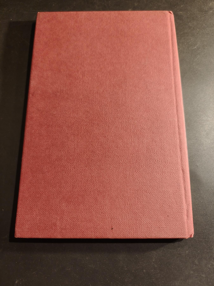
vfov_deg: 73.9
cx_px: 107
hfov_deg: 58.9
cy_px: 143
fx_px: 190
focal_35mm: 23
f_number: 1.6
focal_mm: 6.06
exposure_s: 1/100
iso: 100
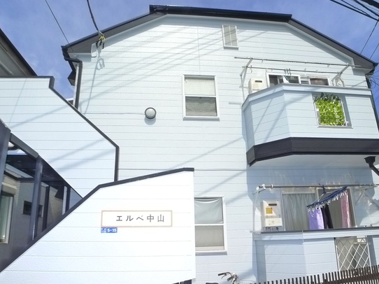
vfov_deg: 45.1
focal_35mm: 31
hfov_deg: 58.4
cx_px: 188
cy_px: 174
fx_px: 339
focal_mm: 5.1
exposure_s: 1/800
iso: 400
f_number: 5
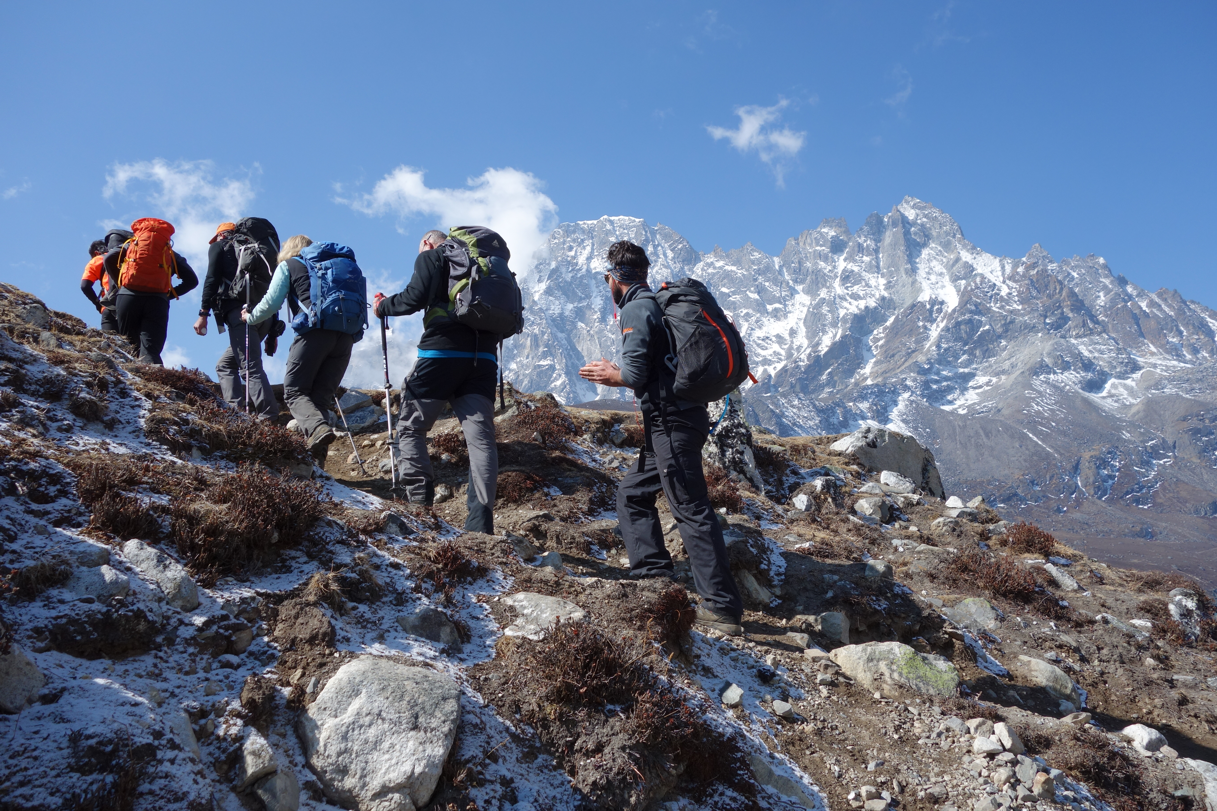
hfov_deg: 65.5
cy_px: 406
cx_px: 608
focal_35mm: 28
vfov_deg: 46.4
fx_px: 946
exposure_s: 1/500
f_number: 5.6
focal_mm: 10.4
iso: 125
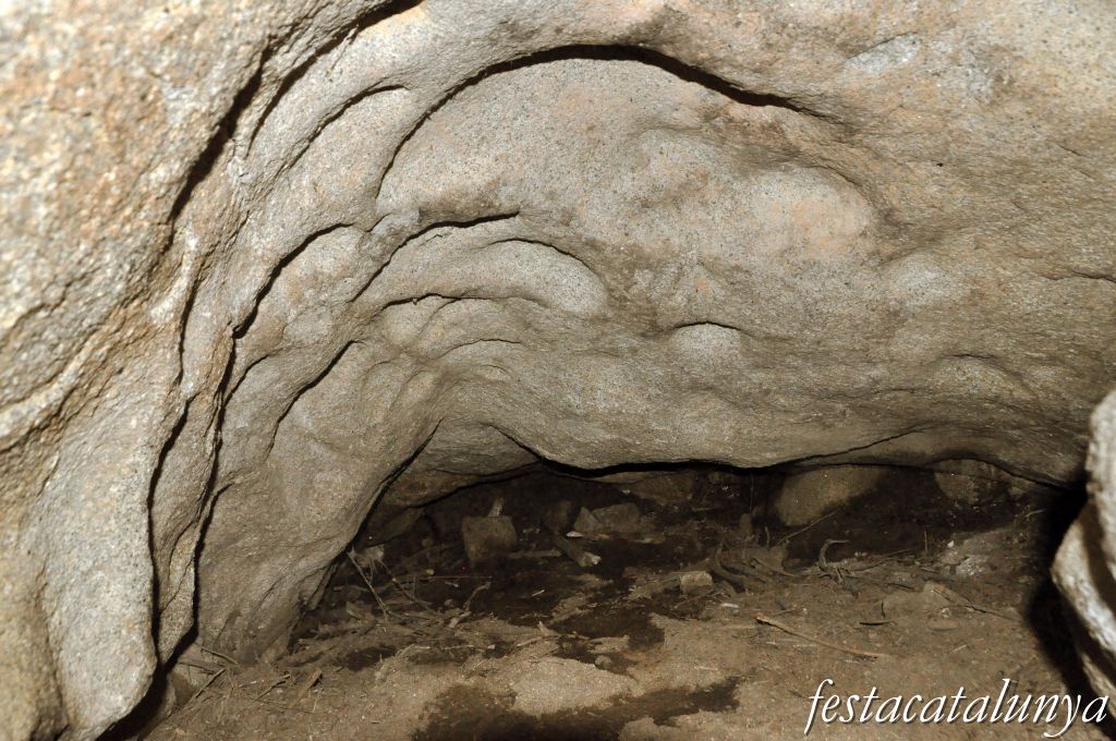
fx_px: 836
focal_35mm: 27
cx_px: 558
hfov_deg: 67.4
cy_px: 370
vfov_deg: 47.8
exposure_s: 1/60
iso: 3200
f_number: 5.6
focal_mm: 18
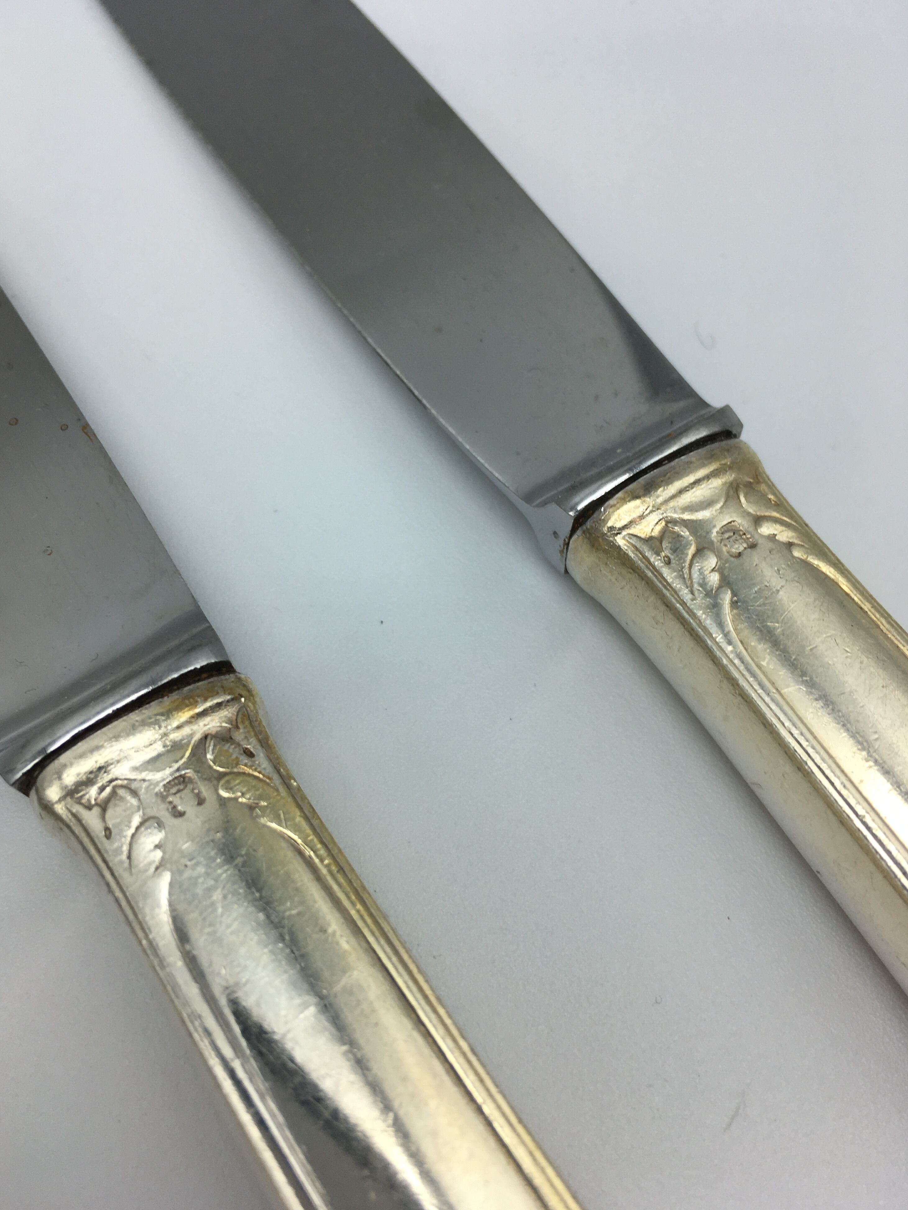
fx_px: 1049
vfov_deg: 60.0
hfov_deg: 46.8
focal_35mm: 30
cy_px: 605
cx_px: 445
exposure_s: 1/323
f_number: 2.2
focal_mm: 4.15
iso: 25
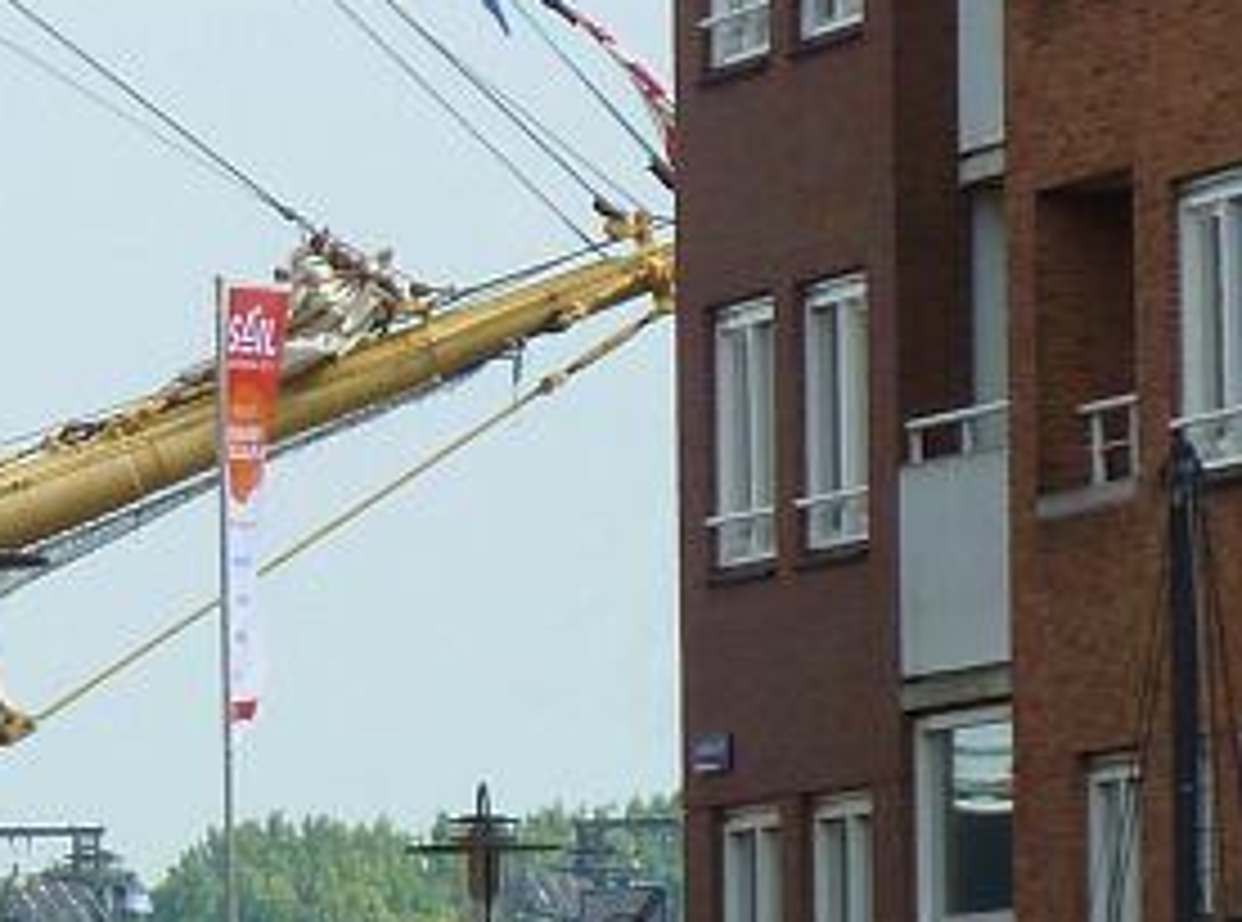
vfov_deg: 2.9
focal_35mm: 509
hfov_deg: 3.9
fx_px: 18199
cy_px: 1079
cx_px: -680
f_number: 4.5
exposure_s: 1/320
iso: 80
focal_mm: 22.5
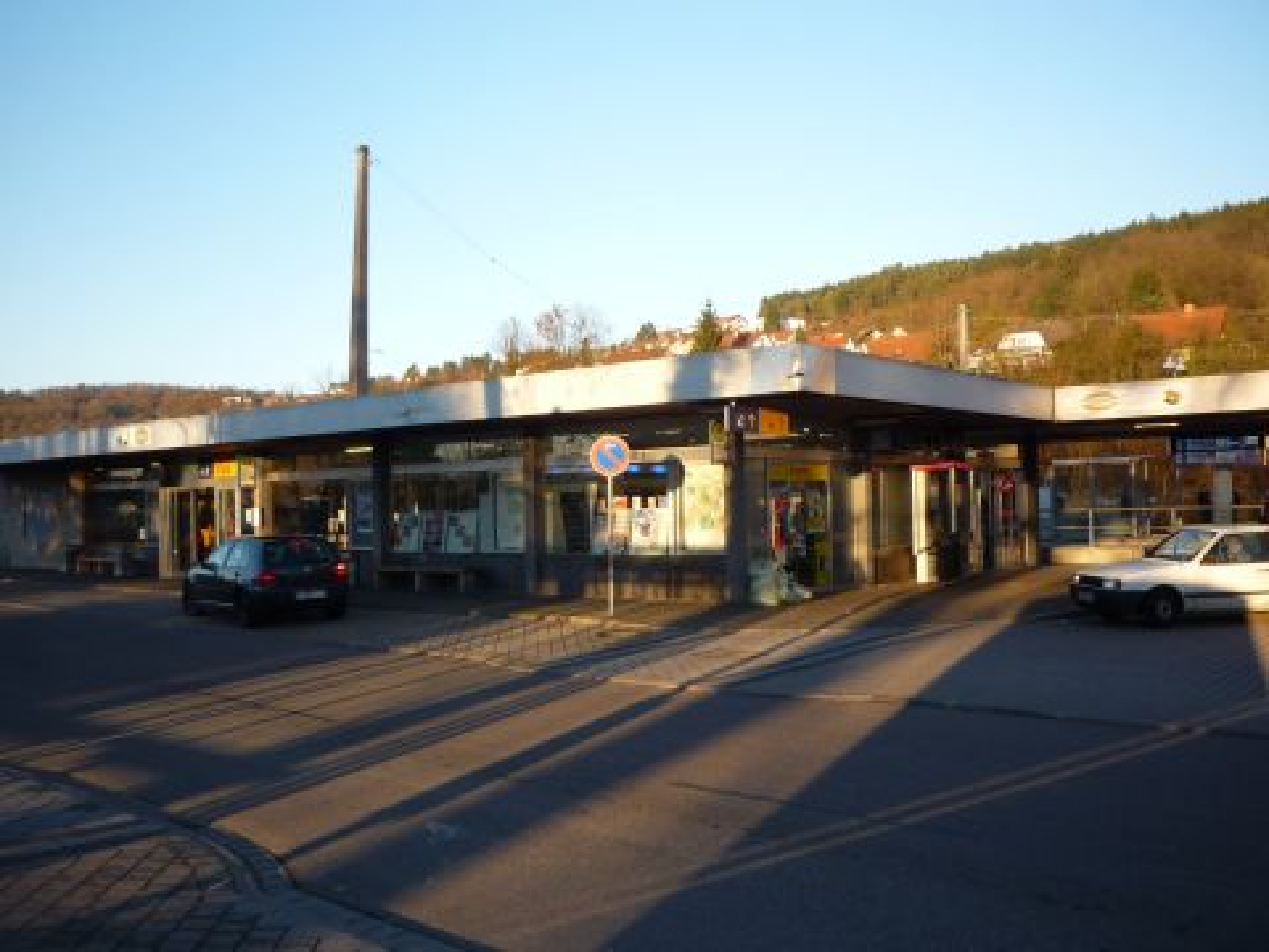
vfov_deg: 44.2
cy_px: 476
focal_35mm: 32
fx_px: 1173
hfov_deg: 56.8
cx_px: 634
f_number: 4
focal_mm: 5.2
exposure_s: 1/160
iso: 100
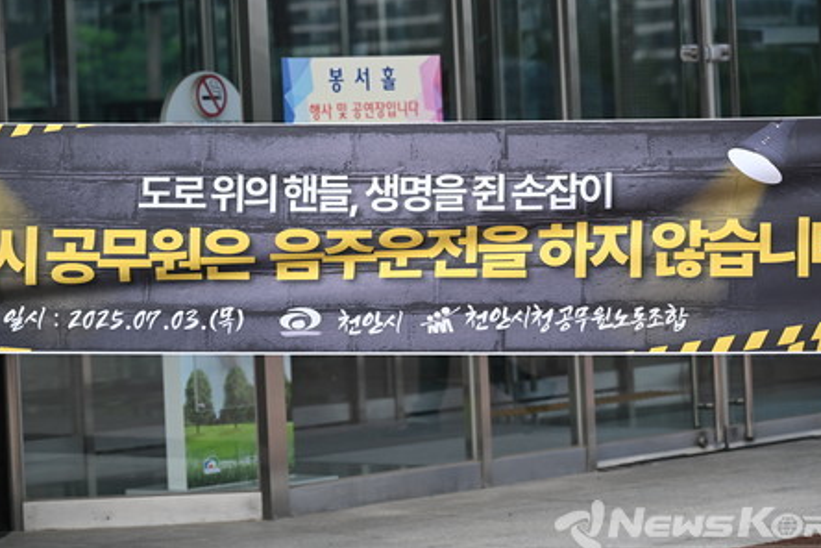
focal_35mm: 162
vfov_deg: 8.5
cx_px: 361
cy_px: 211
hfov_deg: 12.7
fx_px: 3694
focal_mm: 120
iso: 400
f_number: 4
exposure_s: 1/1250
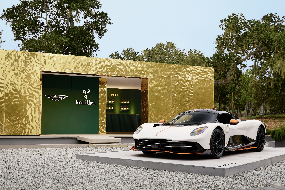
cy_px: 106
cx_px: 135
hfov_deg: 50.7
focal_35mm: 38
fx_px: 301
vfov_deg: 35.0
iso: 50
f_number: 10
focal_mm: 28
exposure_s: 1/8
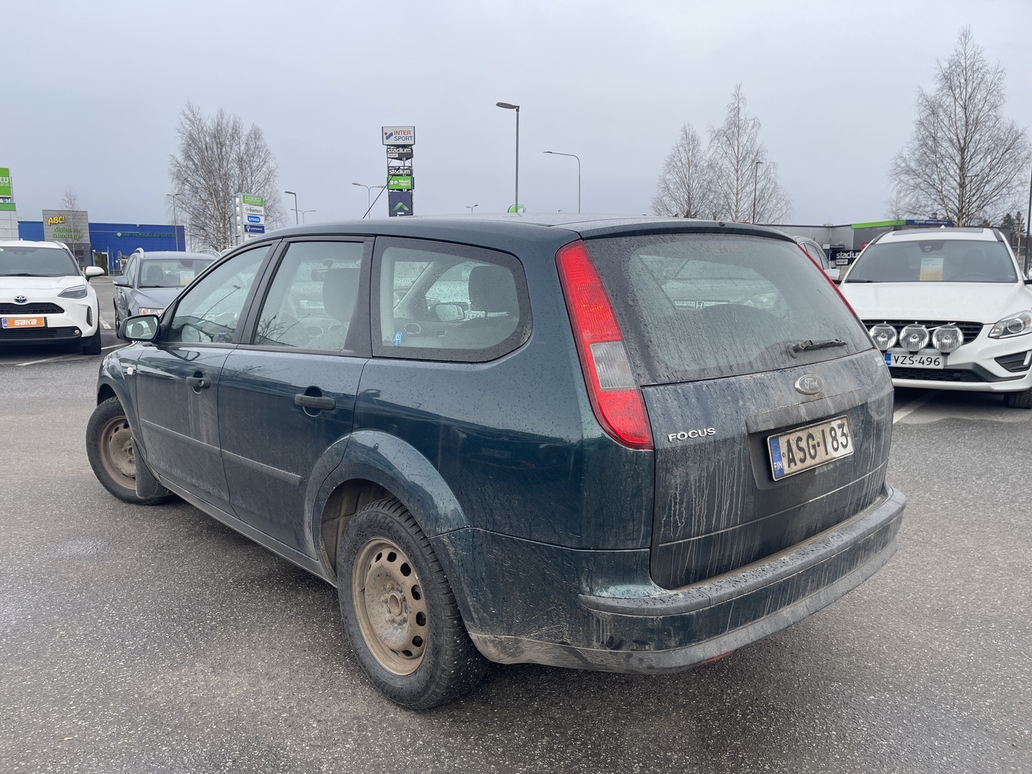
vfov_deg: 54.9
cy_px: 387
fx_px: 745
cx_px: 516
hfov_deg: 69.4
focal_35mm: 25
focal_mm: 5.1
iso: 32
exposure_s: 1/596
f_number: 1.6
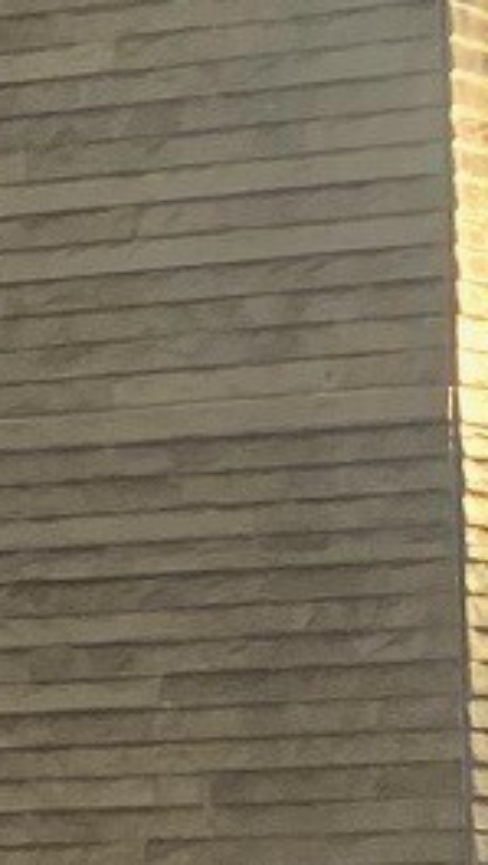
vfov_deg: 9.8
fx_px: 4956
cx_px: 337
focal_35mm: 216
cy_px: 1045
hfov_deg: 5.6
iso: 100
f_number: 1.8
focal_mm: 4.25
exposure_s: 1/60
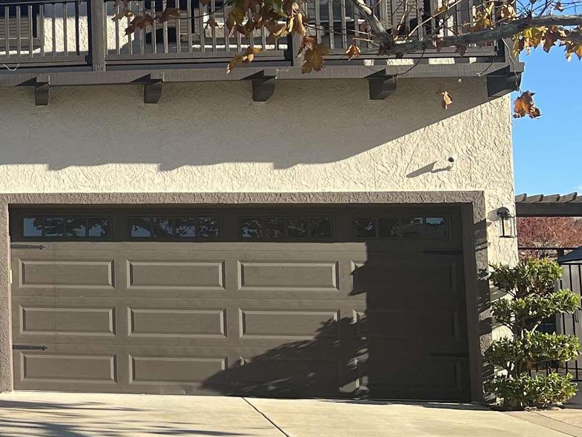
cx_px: -235
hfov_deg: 20.8
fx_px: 1396
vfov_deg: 17.7
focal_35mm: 83
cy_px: 130
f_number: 1.5
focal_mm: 5.7
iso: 50
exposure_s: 1/1808
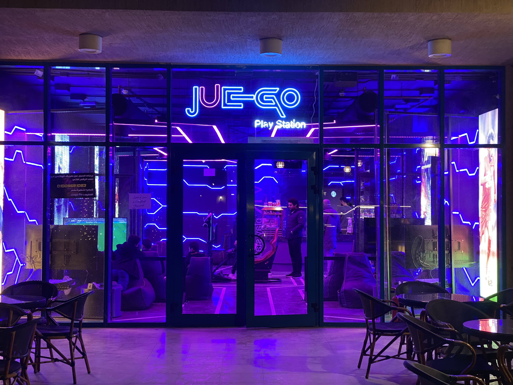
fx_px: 771
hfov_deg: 36.8
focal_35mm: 52
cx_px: 256
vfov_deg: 28.0
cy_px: 192
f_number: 2
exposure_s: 1/33
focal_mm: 6
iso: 500
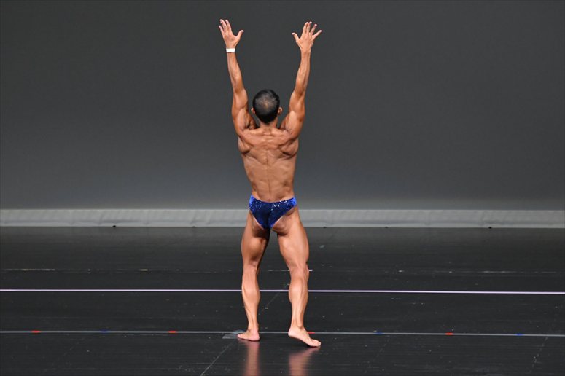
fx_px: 4471
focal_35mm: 285
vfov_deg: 4.8
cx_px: 282
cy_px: 188
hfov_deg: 7.2
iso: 4000
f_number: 5.6
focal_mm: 190
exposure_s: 1/400
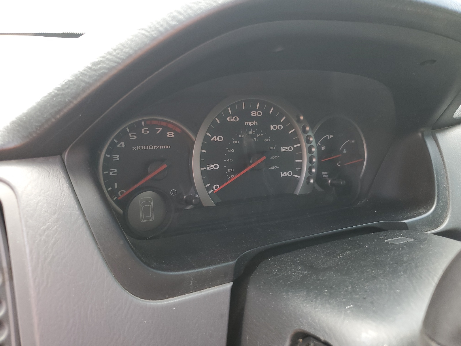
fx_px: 346
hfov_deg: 67.3
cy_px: 173
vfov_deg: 53.1
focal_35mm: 26
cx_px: 230
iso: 60
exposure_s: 1/120
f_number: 1.5
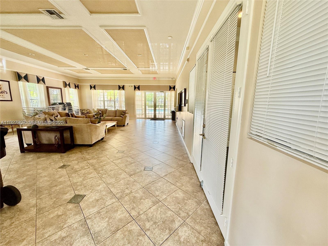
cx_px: 164
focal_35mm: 14
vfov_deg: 85.7
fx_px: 133
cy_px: 123
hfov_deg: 102.1
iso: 64
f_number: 2.2
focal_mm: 2.22
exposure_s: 1/112
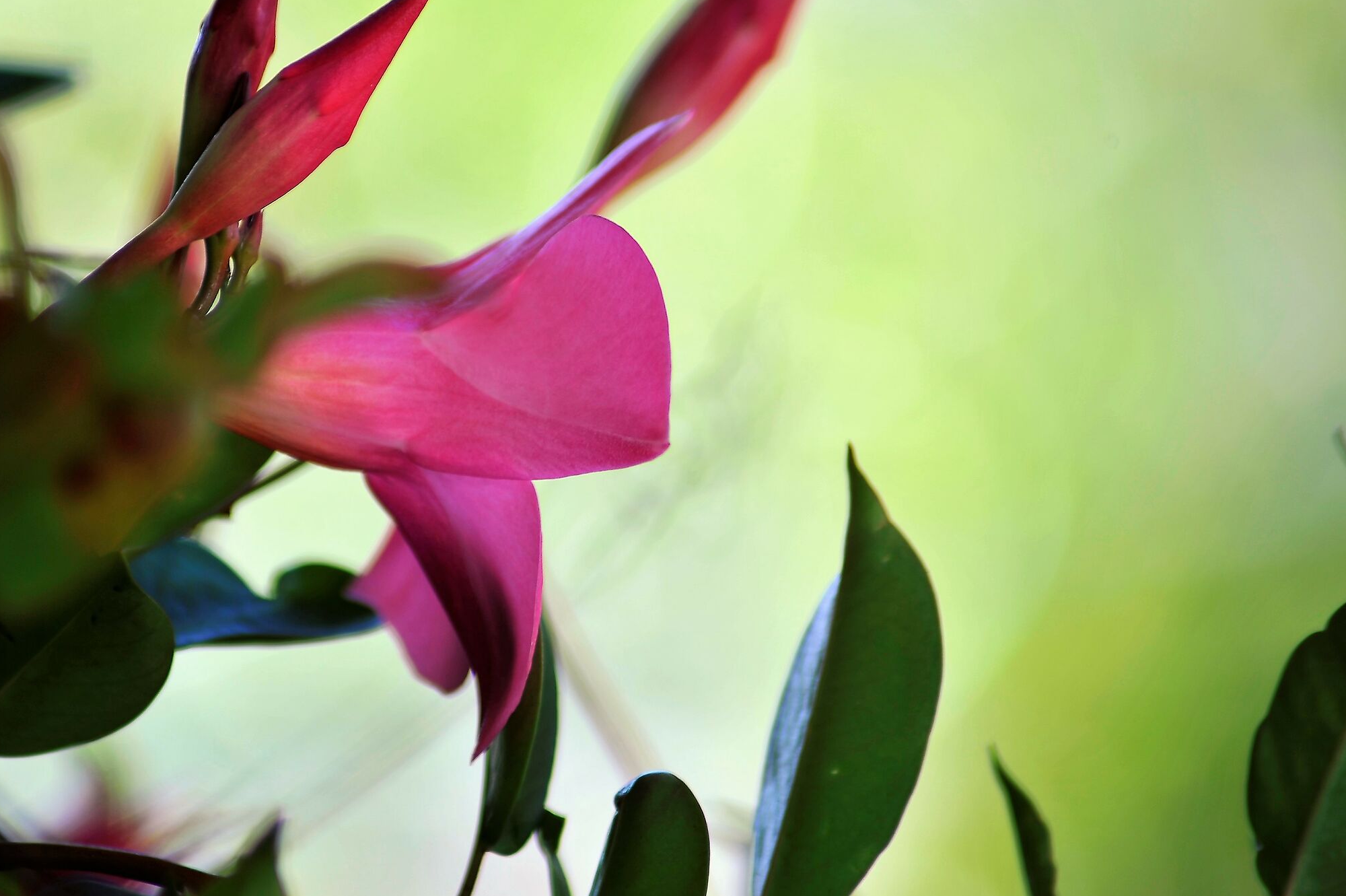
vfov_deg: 3.8
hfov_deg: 5.7
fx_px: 13452
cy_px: 383
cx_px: 553
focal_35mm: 360
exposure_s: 1/125
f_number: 5.6
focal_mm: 300
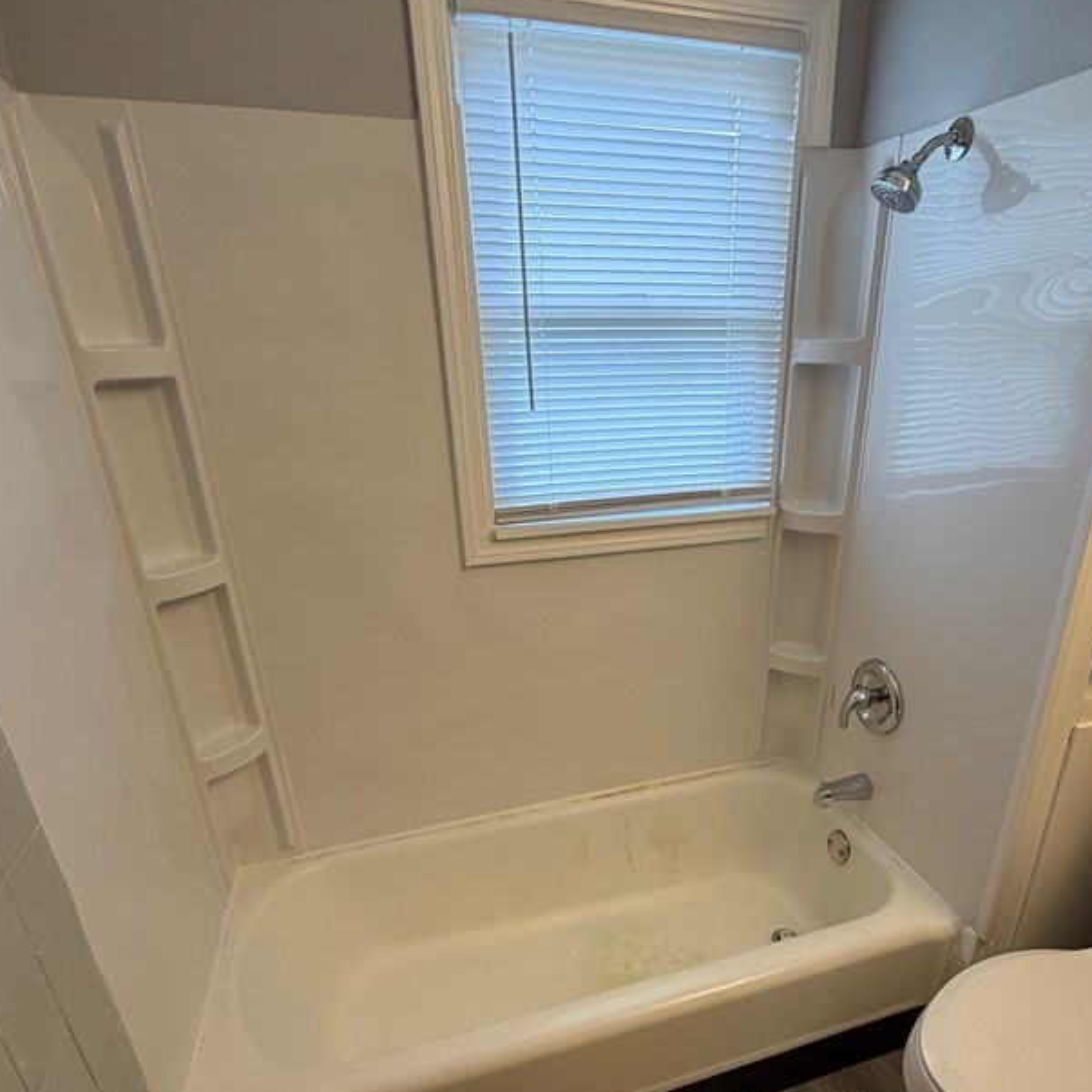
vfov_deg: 71.2
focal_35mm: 21
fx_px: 749
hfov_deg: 71.8
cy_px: 670
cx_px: 625
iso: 250
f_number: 2.2
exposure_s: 1/120
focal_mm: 2.22
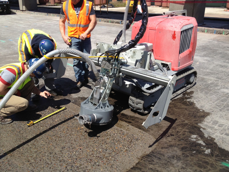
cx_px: 114
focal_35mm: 35
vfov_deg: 40.7
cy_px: 86
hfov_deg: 52.6
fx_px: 232
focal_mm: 4.28
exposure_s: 1/1381
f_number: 2.4
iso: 64
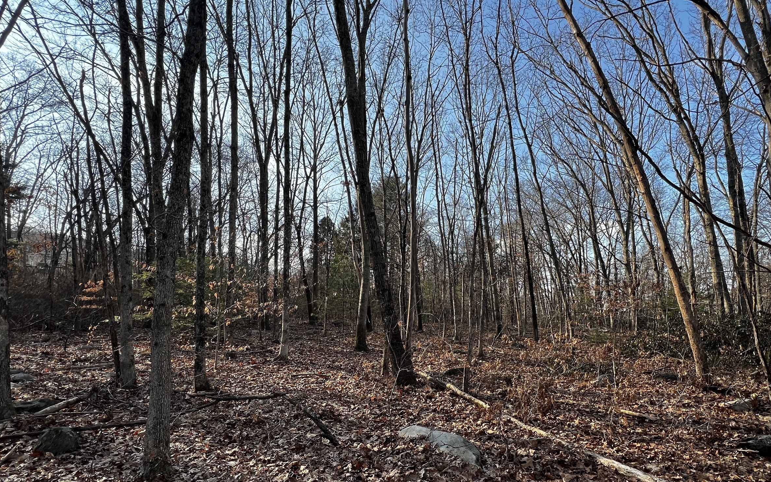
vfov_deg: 63.8
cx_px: 432
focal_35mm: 18
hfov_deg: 90.7
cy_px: 309
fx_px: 378
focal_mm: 1.57
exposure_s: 1/269
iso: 32
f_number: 1.8
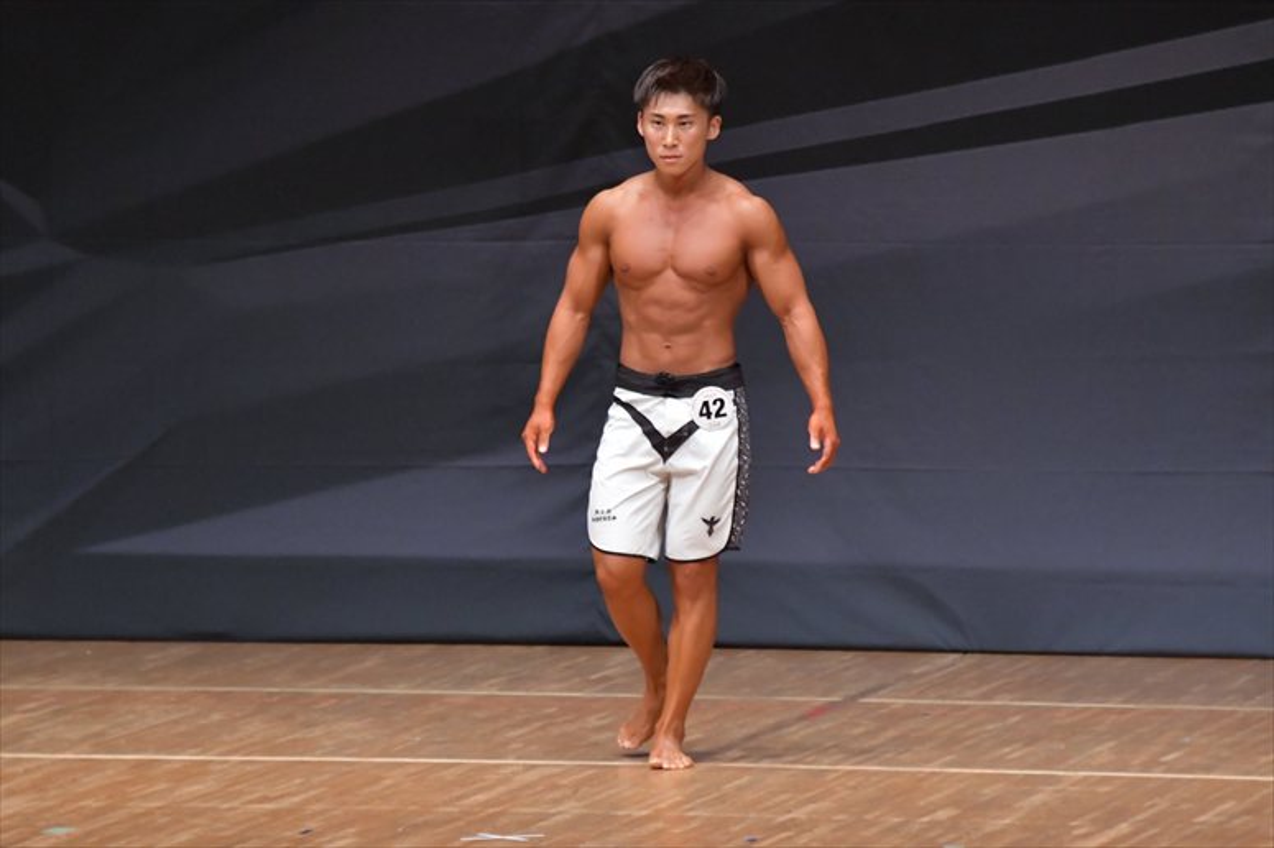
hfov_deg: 6.5
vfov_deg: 4.4
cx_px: 637
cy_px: 424
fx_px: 11142
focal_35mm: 315
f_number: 5.6
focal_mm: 210
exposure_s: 1/400
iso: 6400
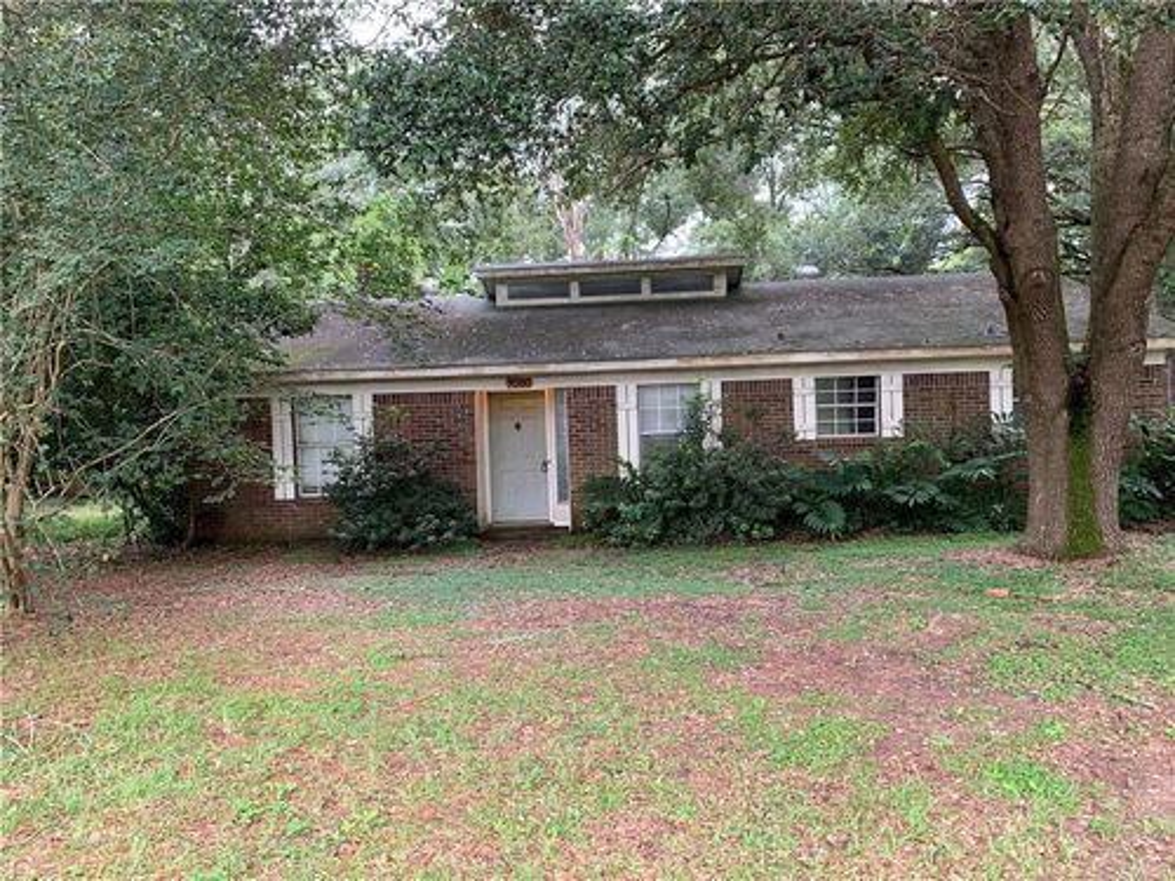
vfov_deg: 53.1
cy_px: 440
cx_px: 588
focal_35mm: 26
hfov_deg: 67.3
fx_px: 883
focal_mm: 4.25
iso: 80
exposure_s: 1/121
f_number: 1.8
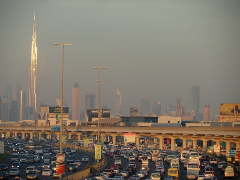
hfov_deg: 9.4
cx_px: 120
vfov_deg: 7.1
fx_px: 1456
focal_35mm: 210
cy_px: 90
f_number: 4.6
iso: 100
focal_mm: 34.8
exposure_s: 1/180
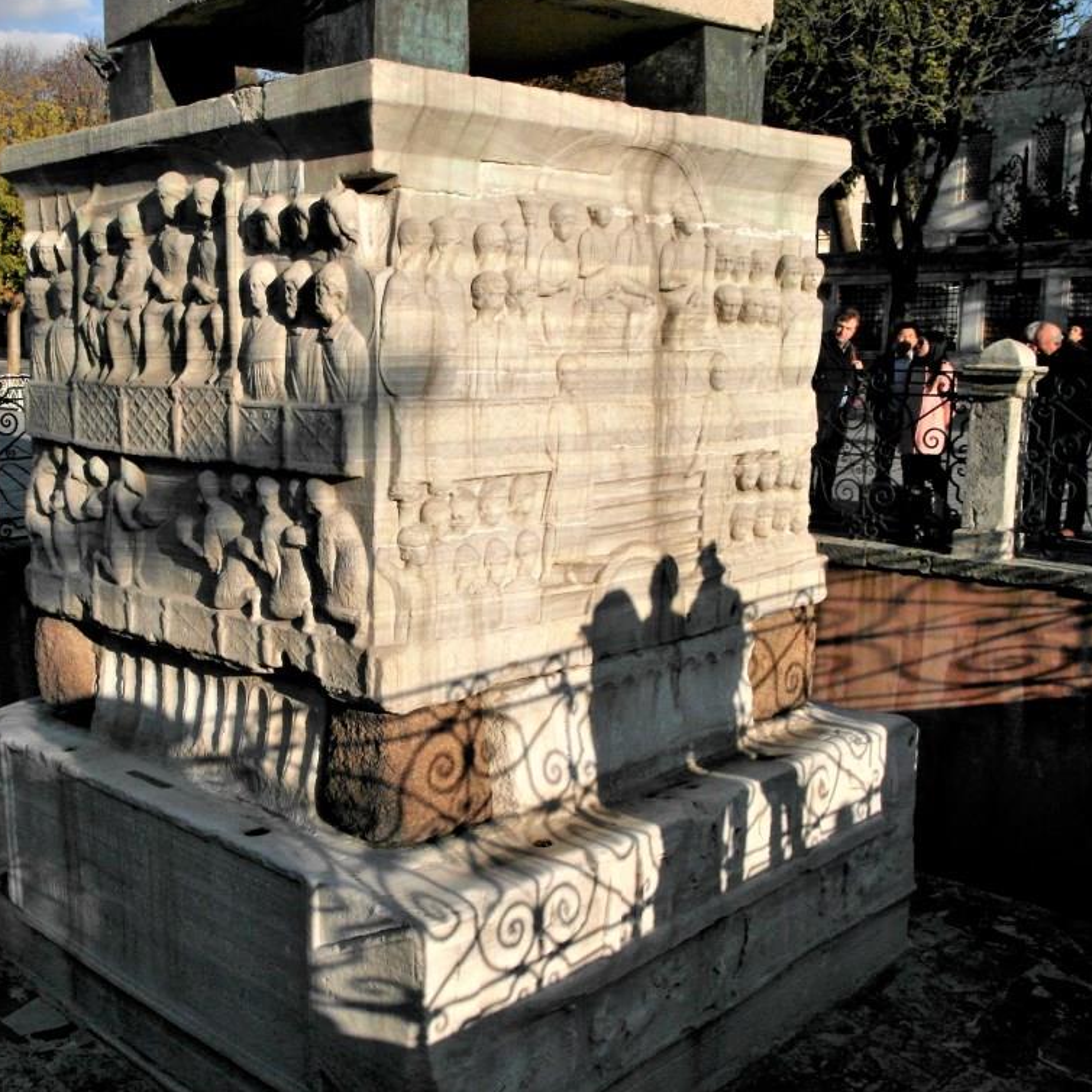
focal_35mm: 36
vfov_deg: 46.0
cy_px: 547
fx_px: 1285
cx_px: 378
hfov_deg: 45.5
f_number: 6.3
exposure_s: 1/1500
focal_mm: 6.5
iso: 200
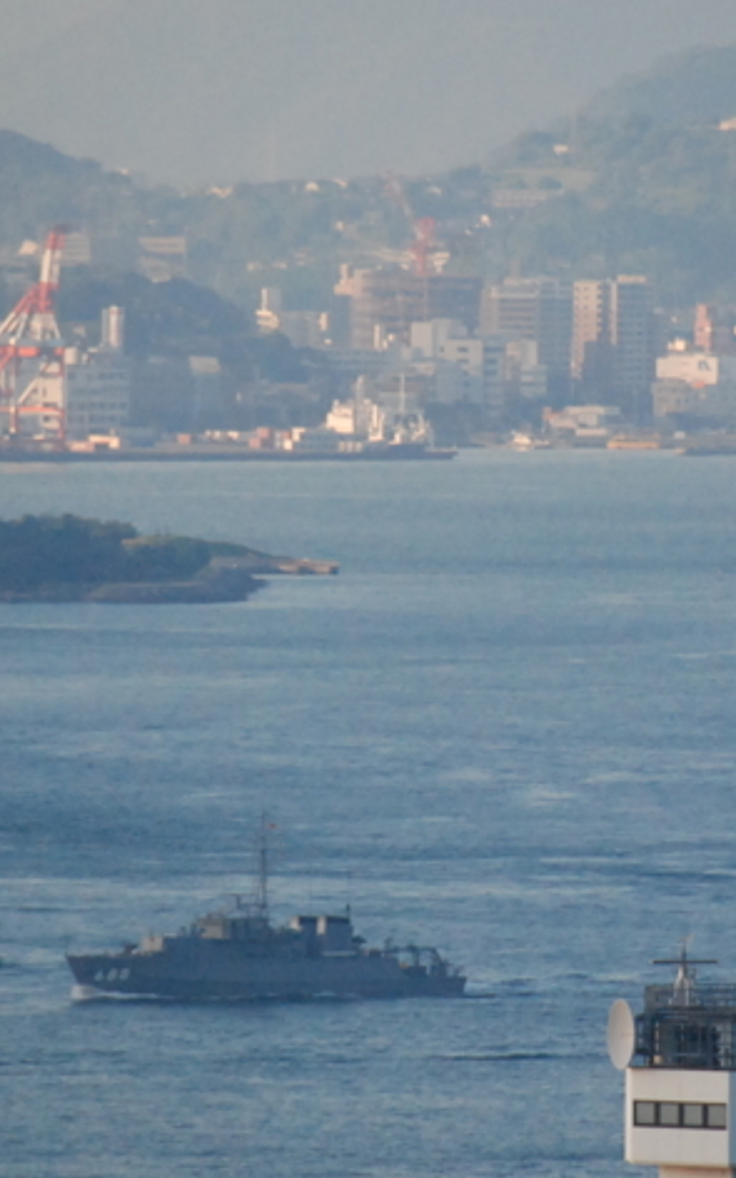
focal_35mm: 778
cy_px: 601
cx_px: 494
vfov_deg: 2.7
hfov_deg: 1.7
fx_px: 24969
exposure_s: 1/2000
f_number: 7.1
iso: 1600
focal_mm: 300
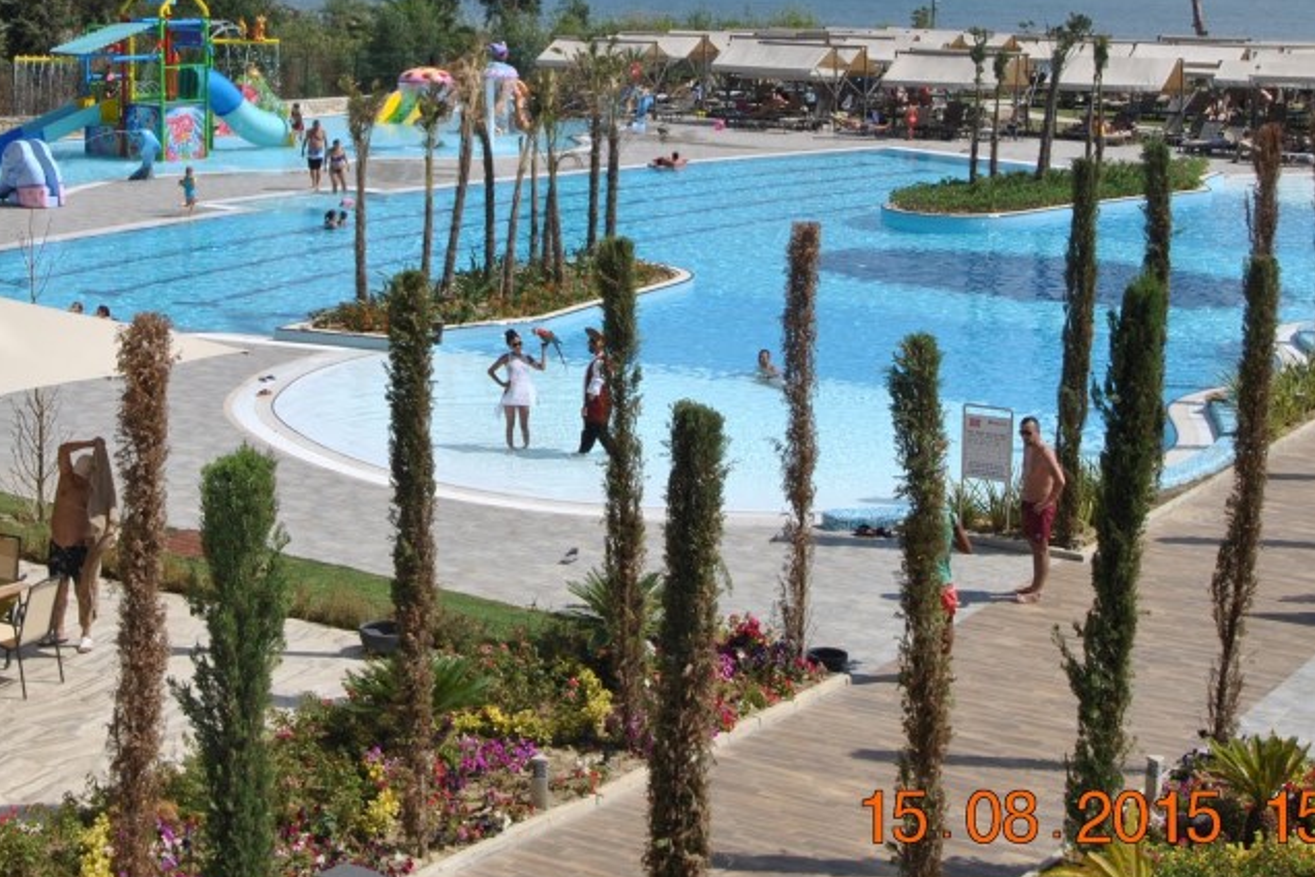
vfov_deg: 20.6
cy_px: 143
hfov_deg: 30.8
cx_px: 483
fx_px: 2374
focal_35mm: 65
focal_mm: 24
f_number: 9
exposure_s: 1/320
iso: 100
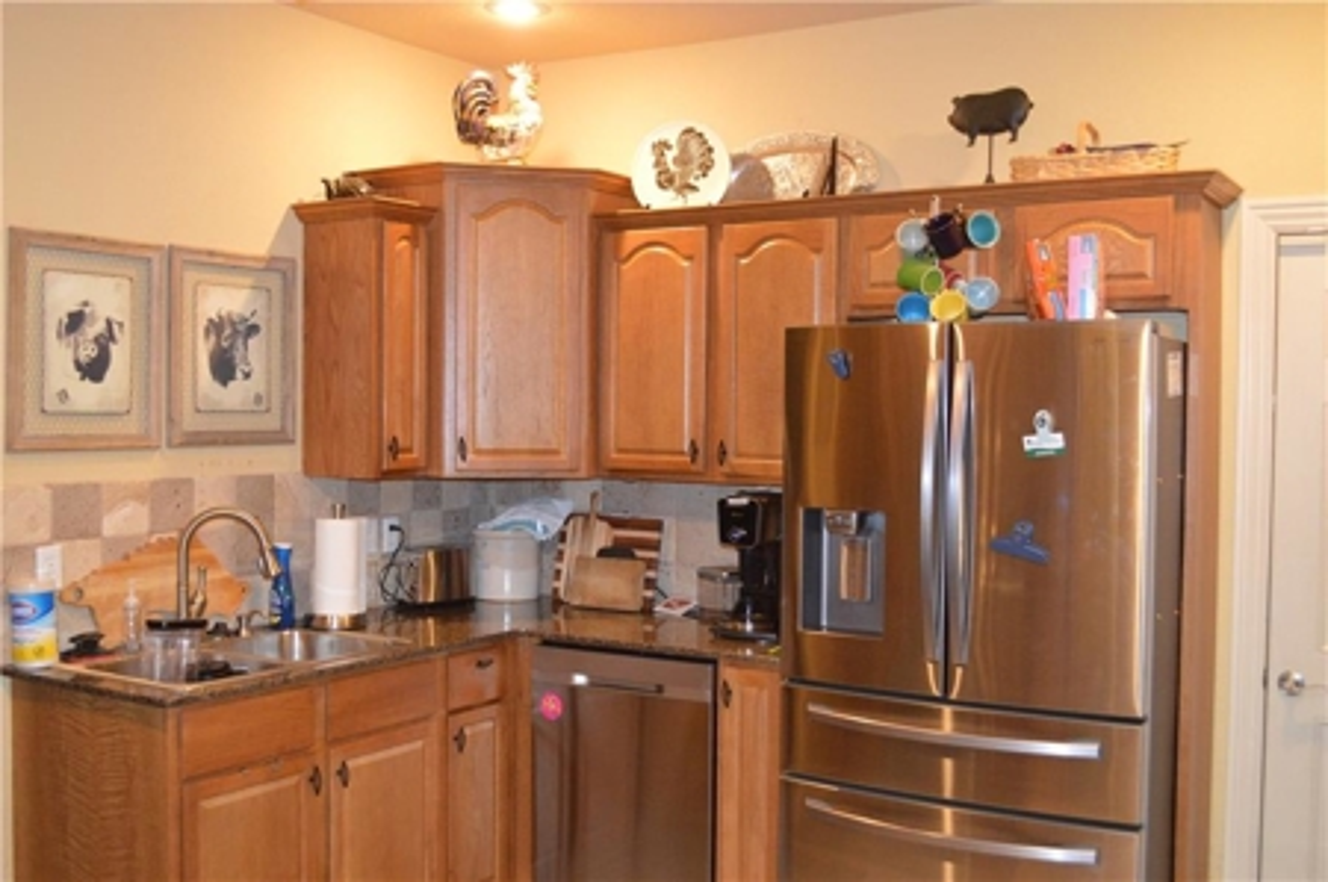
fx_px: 1327
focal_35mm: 36
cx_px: 664
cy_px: 441
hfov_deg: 53.2
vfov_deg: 36.8
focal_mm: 24
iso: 2800
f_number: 4
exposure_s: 1/60
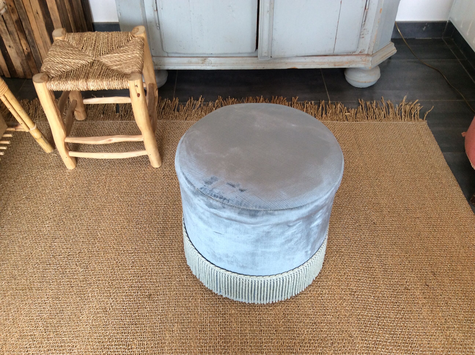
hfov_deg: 56.9
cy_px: 178
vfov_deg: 44.1
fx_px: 438
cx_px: 238
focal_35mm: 32
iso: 40
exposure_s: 1/50
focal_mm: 3.3
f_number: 2.4
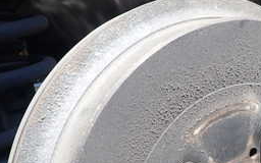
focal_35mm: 62
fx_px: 441
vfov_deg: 20.1
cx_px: 172
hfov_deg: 32.7
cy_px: 177
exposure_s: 1/320
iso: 100
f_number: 2.8
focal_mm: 4.5
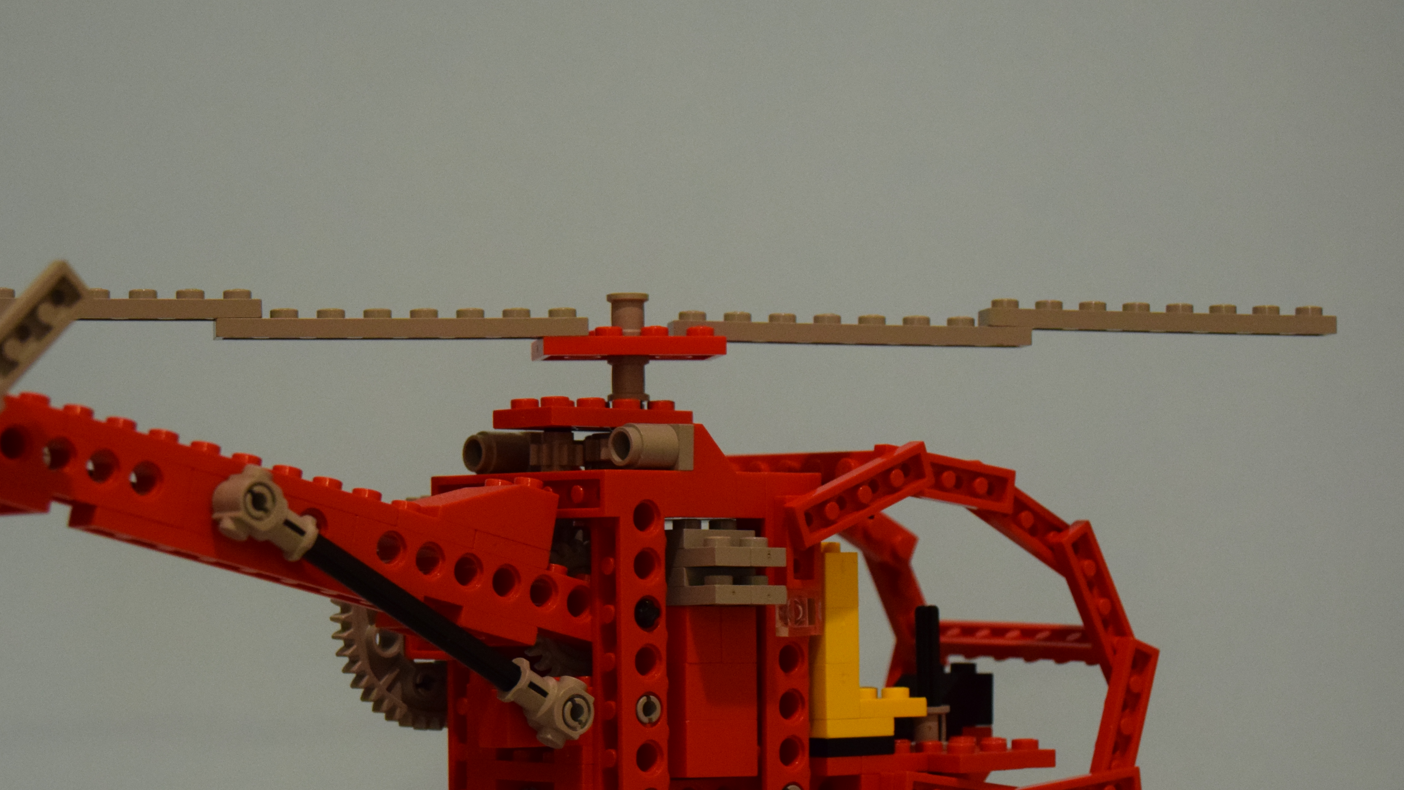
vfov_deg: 10.4
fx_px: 4345
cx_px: 533
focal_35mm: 117
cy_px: 480
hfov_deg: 18.3
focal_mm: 55
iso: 2000
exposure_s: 1/60
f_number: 5.6
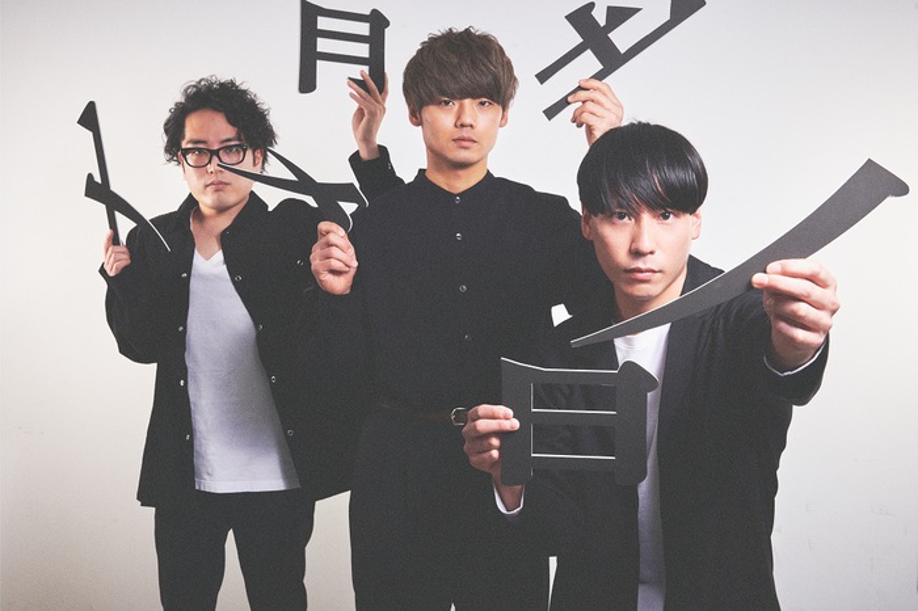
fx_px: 1325
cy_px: 306
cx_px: 459
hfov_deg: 38.2
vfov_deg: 26.0
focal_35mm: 52
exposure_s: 1/100
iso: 500
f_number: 16
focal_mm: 52
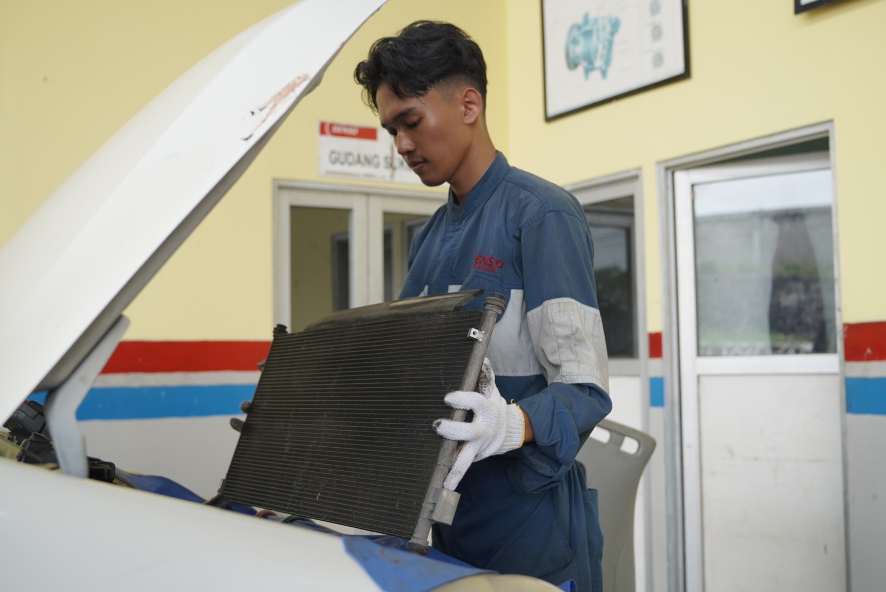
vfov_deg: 31.9
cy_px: 296
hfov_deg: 46.4
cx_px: 443
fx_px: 1034
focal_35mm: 42
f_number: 2.8
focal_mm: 28
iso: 125
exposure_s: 1/160
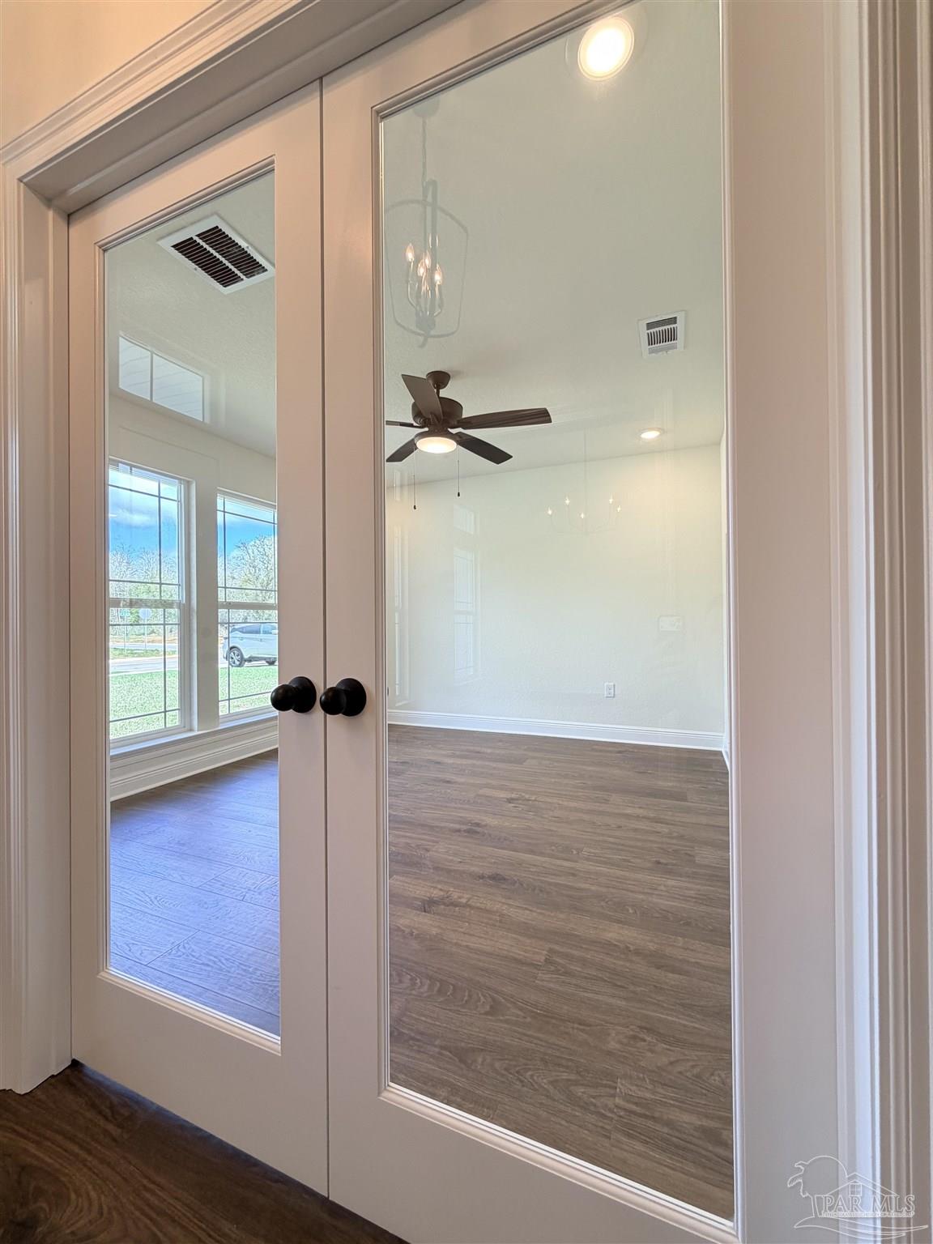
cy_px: 622
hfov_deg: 85.7
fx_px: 503
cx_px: 466
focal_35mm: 14
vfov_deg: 102.1
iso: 200
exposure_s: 1/120
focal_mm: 2.22
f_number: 2.2
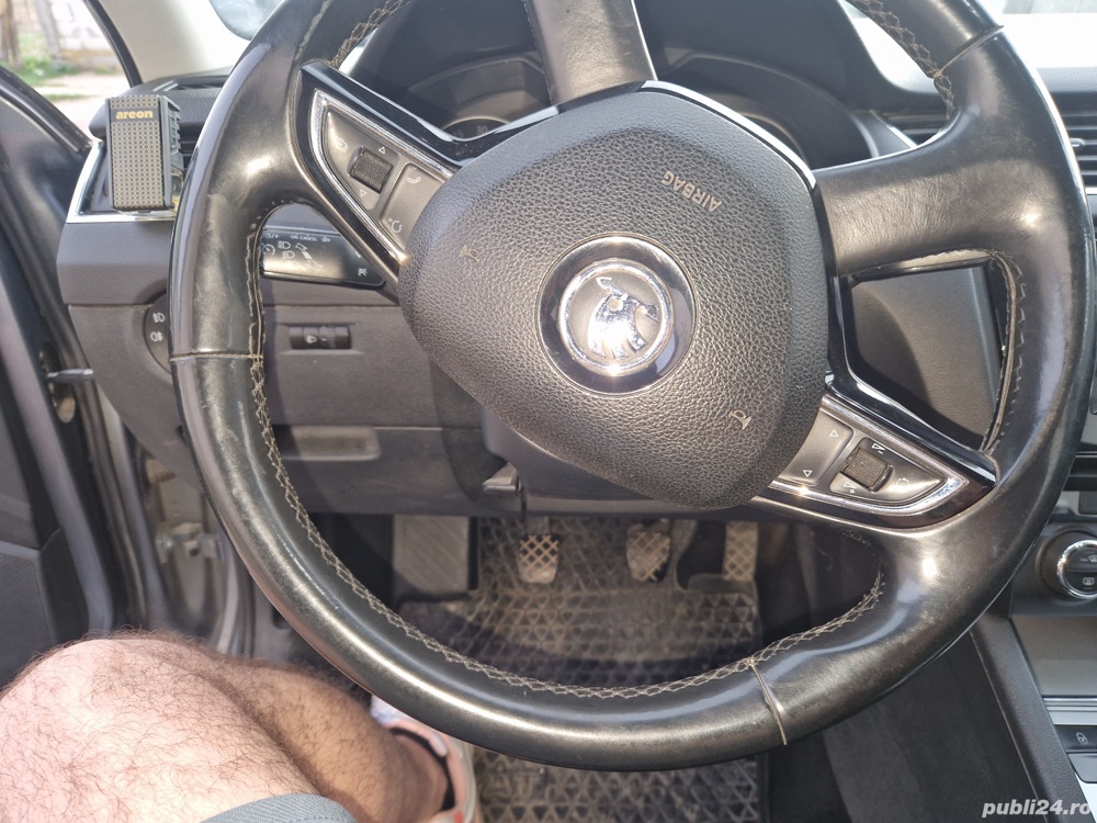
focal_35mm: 23
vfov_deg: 58.9
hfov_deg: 73.9
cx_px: 548
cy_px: 412
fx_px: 729
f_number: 1.8
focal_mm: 5.4
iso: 218
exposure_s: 1/50
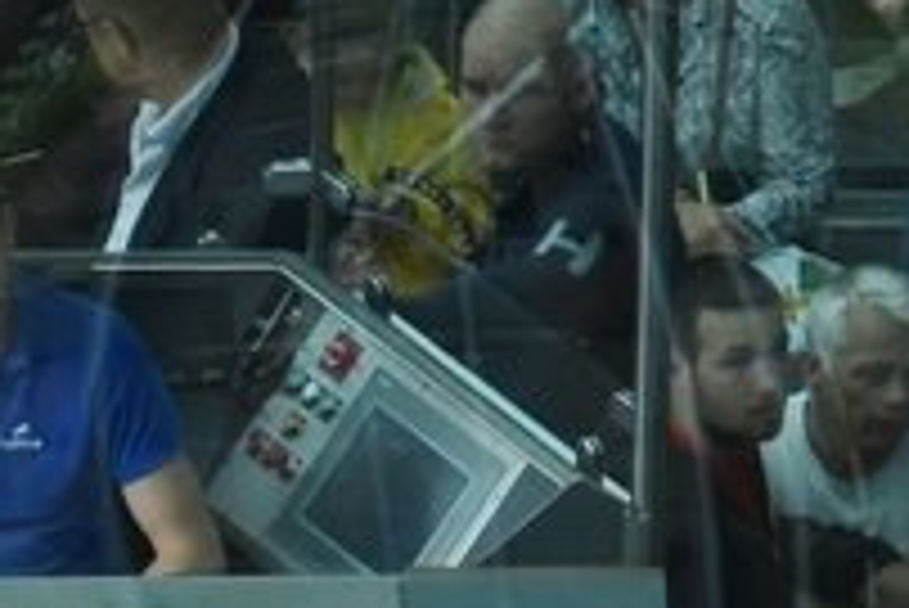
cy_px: -153
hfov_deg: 2.2
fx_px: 23624
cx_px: 378
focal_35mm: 935
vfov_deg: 1.5
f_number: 7.1
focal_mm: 105
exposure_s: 1/800
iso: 800
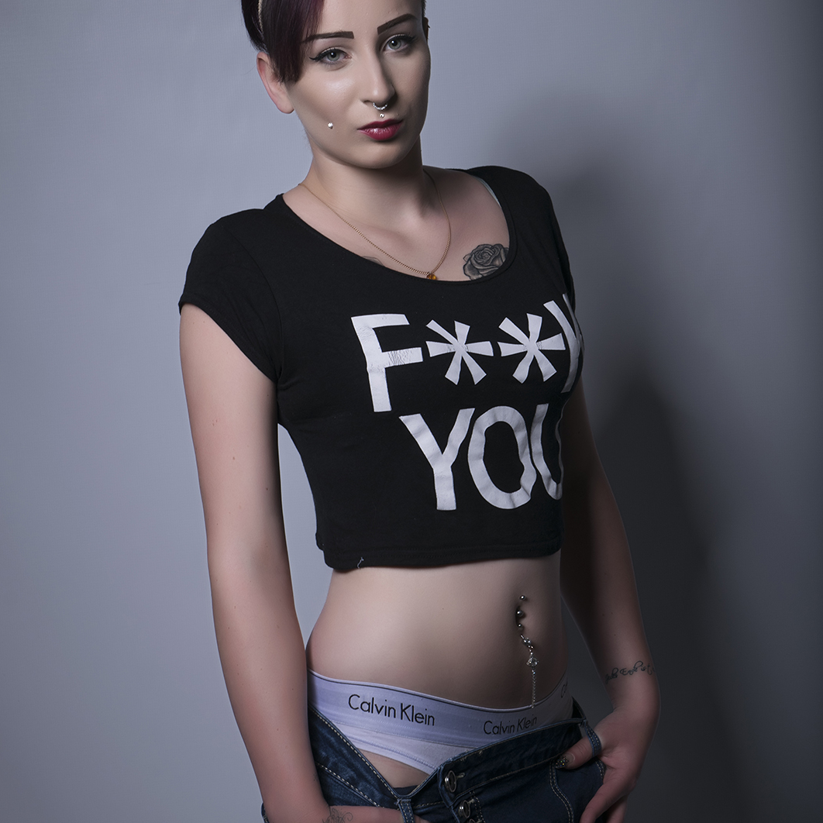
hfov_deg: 16.5
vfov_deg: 16.5
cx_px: 410
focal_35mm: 106
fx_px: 2842
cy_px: 505
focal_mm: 55
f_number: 11
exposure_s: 1/200
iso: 100
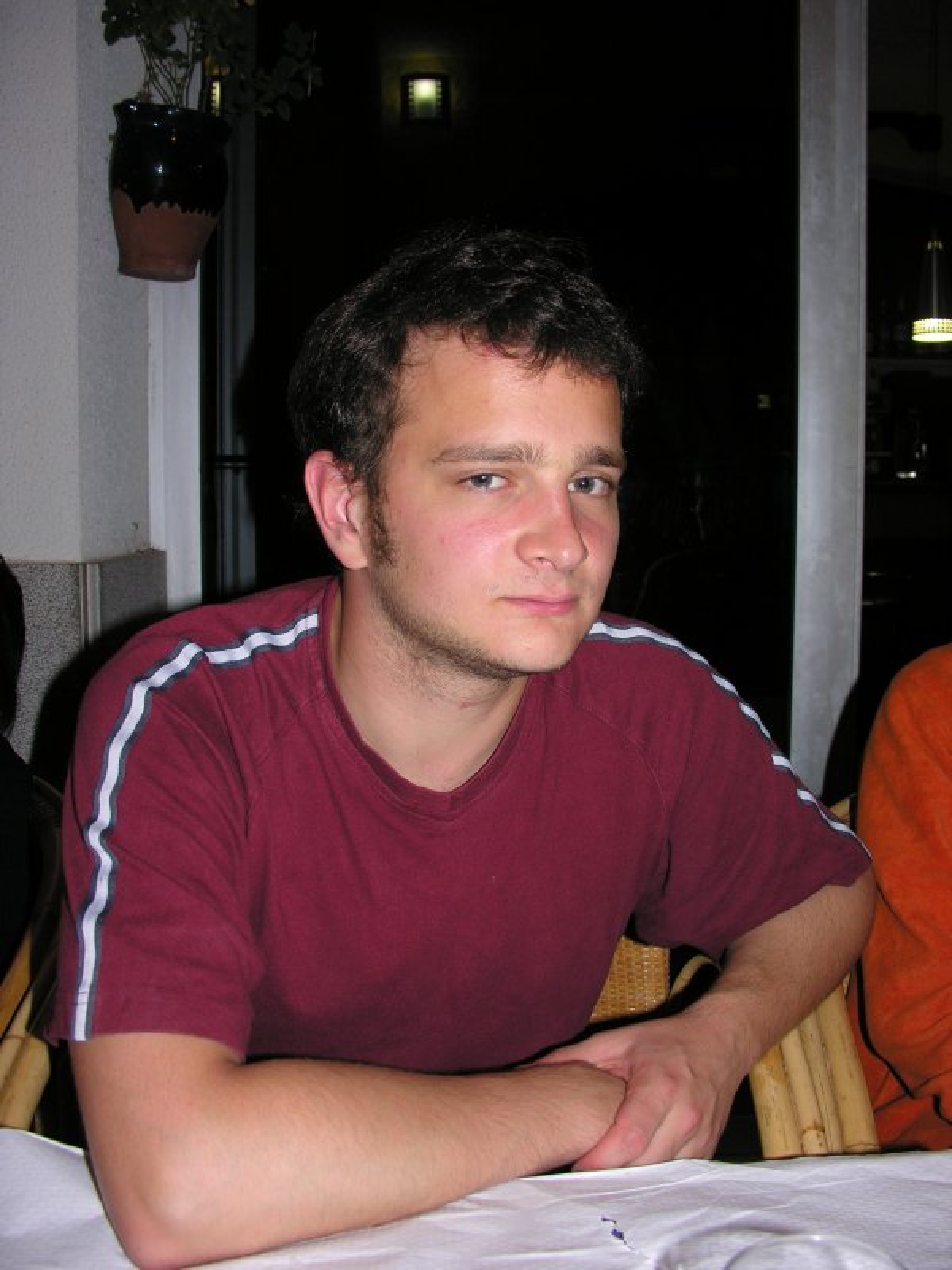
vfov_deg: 52.6
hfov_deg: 40.7
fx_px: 1283
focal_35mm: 35
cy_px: 635
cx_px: 476
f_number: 2.8
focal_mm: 8.9
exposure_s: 1/60.1
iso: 50
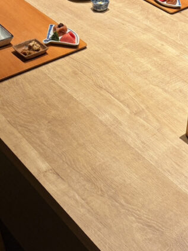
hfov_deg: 23.2
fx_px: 456
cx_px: 128
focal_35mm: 63
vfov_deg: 30.2
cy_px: 62
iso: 125
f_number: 1.6
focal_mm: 5.96
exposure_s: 1/60
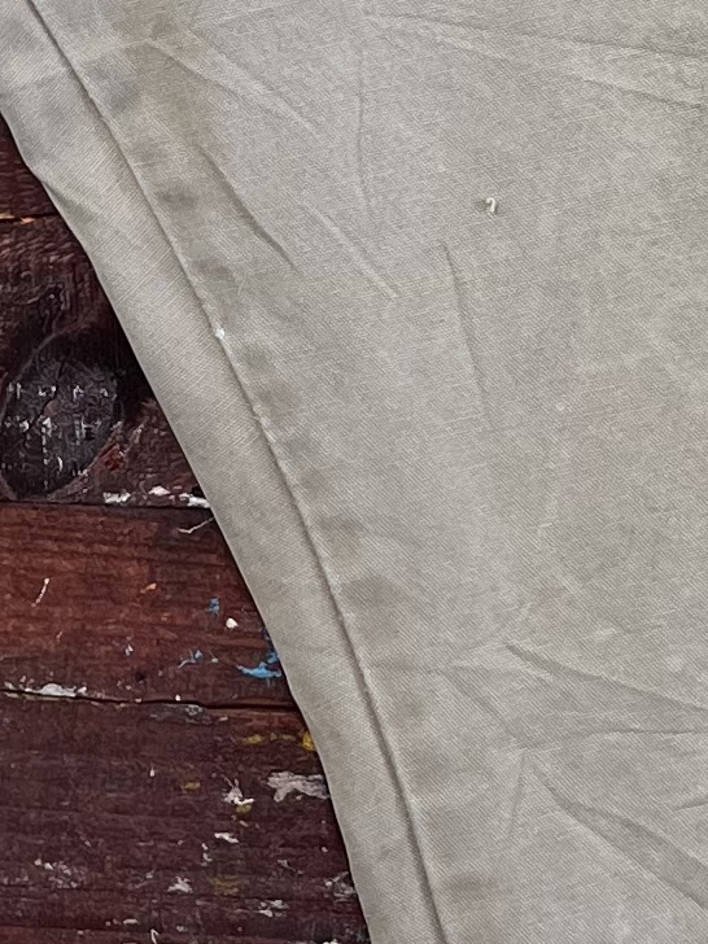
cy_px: 235
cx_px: -134
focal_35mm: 144
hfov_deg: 10.1
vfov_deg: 13.7
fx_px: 3927
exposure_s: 1/122
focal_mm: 5.1
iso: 64
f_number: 1.6
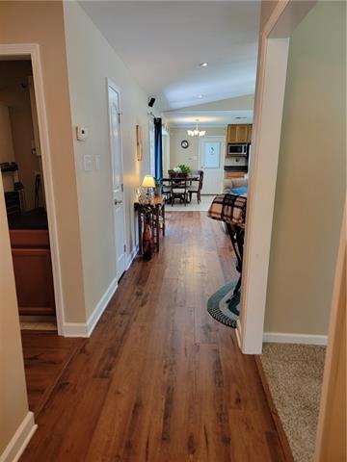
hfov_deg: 56.8
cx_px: 174
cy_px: 231
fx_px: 321
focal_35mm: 24
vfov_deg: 71.6
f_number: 1.8
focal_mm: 6.7
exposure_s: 1/60
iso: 200
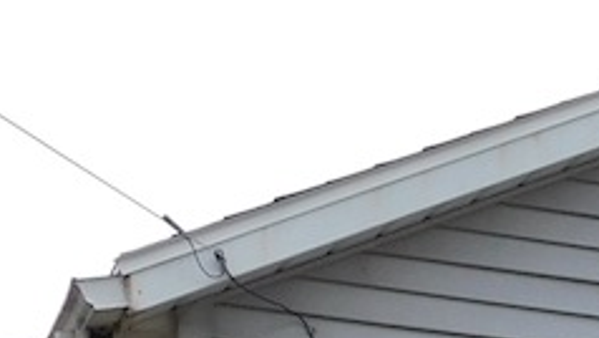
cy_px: 734
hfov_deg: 14.7
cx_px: 919
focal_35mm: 135
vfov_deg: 8.4
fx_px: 2145
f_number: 3
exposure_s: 1/200
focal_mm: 4
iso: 125
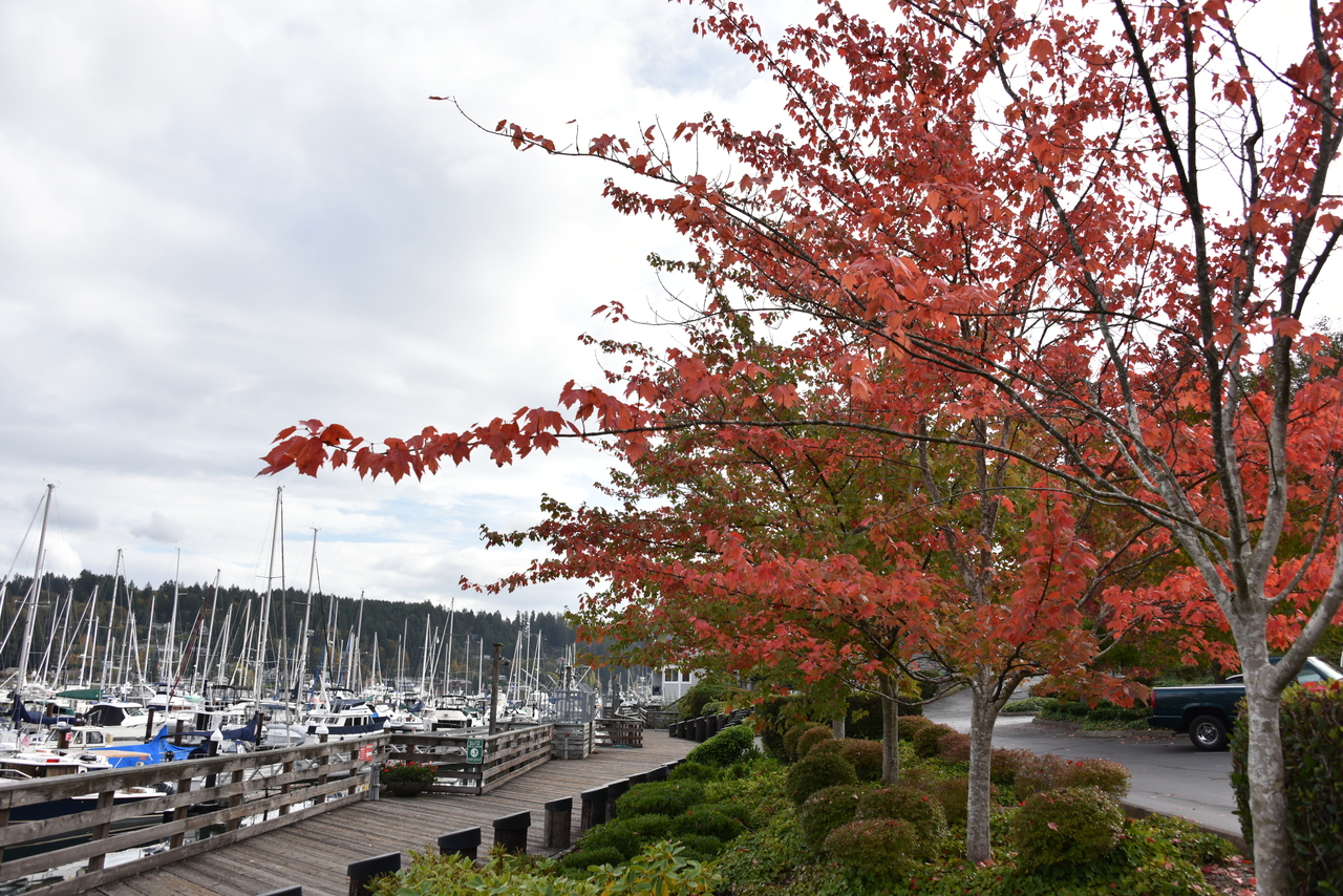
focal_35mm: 28
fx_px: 1045
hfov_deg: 65.5
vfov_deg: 46.4
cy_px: 448
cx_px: 672
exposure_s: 1/250
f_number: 8
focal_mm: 28
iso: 100
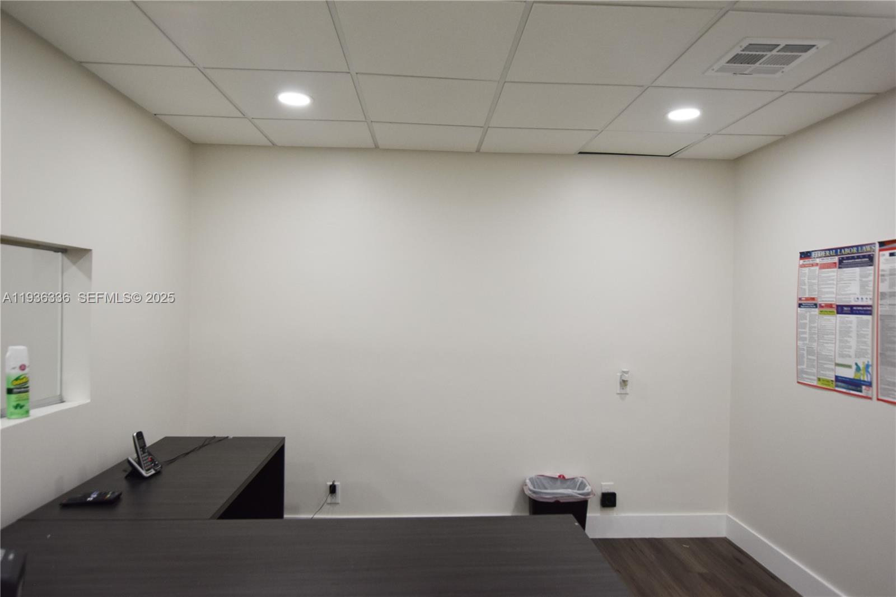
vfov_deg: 59.5
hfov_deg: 81.2
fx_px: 523
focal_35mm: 21
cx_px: 448
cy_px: 298
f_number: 4.5
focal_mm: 14
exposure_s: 1/80
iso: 400
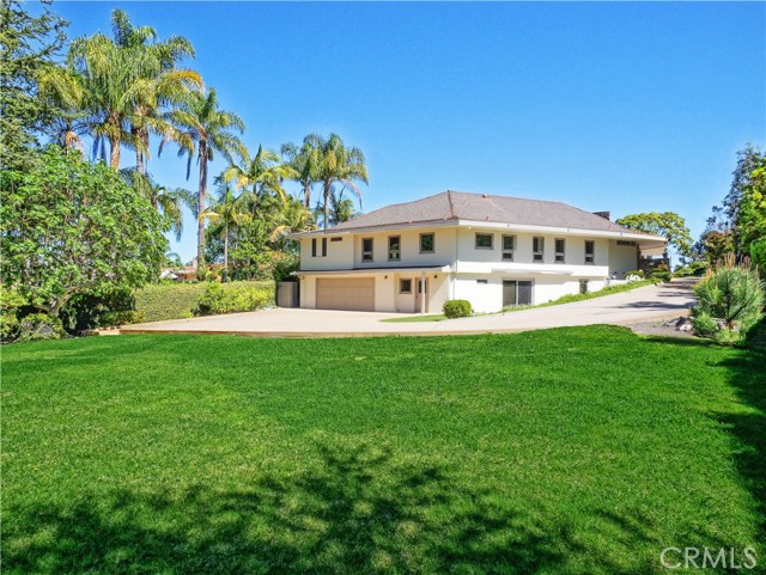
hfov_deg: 87.7
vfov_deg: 71.7
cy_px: 288
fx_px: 399
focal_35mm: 18
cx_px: 383
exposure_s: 1/100
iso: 200
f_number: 16
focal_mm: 9
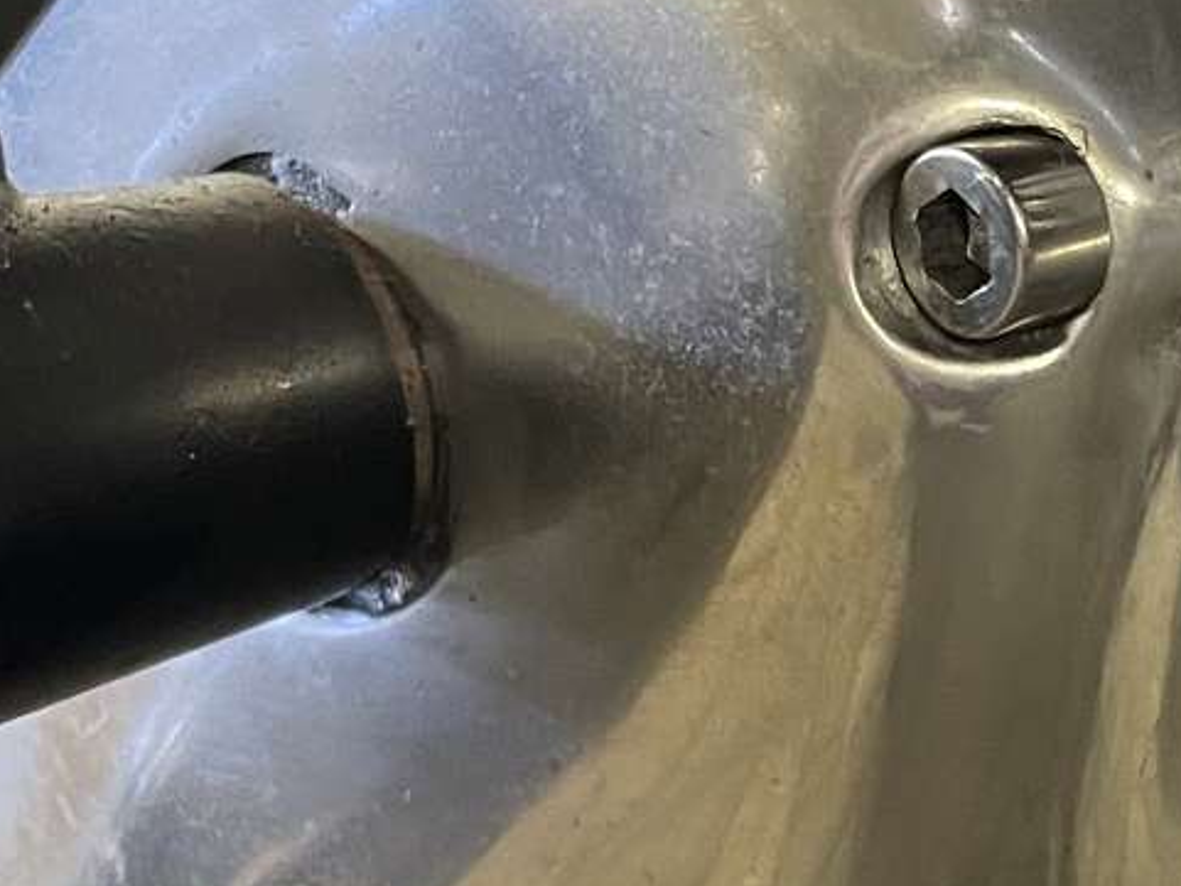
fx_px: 3686
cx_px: 1589
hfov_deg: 17.0
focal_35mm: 108
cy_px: 911
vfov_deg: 13.5
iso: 640
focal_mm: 4.2
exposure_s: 1/25
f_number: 1.6
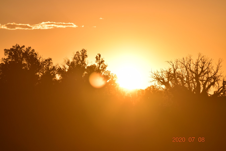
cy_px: 76
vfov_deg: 4.6
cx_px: 113
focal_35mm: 300
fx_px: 1883
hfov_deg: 6.9
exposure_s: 1/1600
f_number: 14
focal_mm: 200
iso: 200
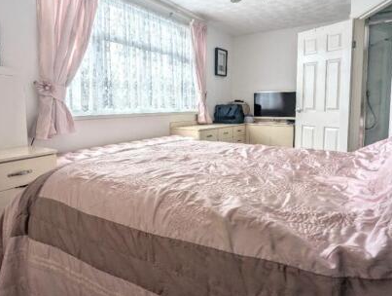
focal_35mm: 23
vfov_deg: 58.7
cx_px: 194
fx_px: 261
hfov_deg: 73.8
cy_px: 123
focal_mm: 2.35
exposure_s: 1/138
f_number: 2.2
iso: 56
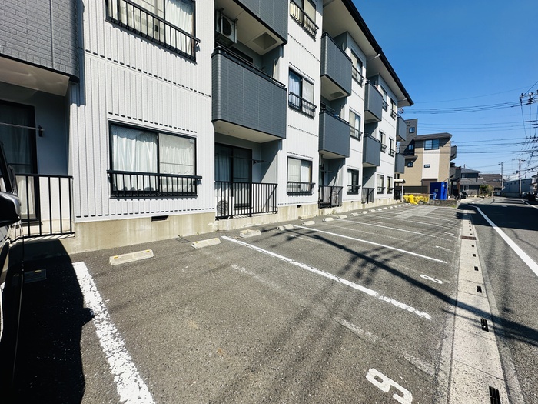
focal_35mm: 14
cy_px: 202
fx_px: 218
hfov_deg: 102.1
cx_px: 269
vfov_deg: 85.7
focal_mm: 2.22
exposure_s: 1/2212
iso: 50
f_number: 2.2
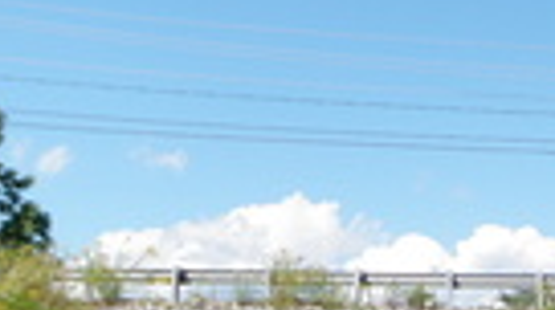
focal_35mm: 90
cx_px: 775
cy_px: 457
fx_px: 1322
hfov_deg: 20.9
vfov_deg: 12.7
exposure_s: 1/200
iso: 50
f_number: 5
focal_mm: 5
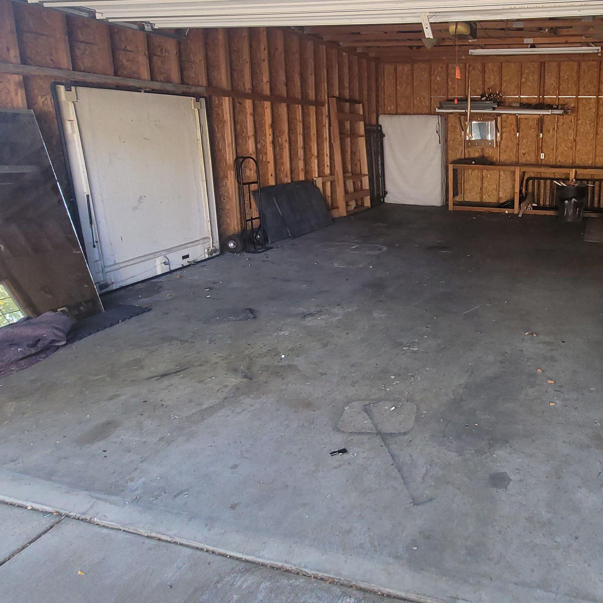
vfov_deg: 68.4
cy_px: 220
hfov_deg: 64.0
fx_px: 434
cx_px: 477
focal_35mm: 22
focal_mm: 2.2
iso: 100
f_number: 2.2
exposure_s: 1/120
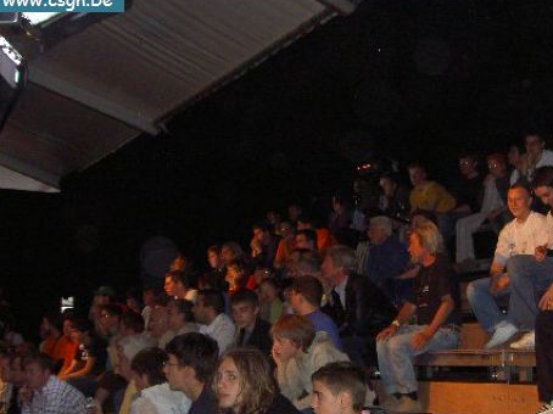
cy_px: 276
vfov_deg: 26.4
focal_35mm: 55
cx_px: 380
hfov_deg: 34.5
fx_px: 878
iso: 200
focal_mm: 8
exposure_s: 1/60
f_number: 2.8
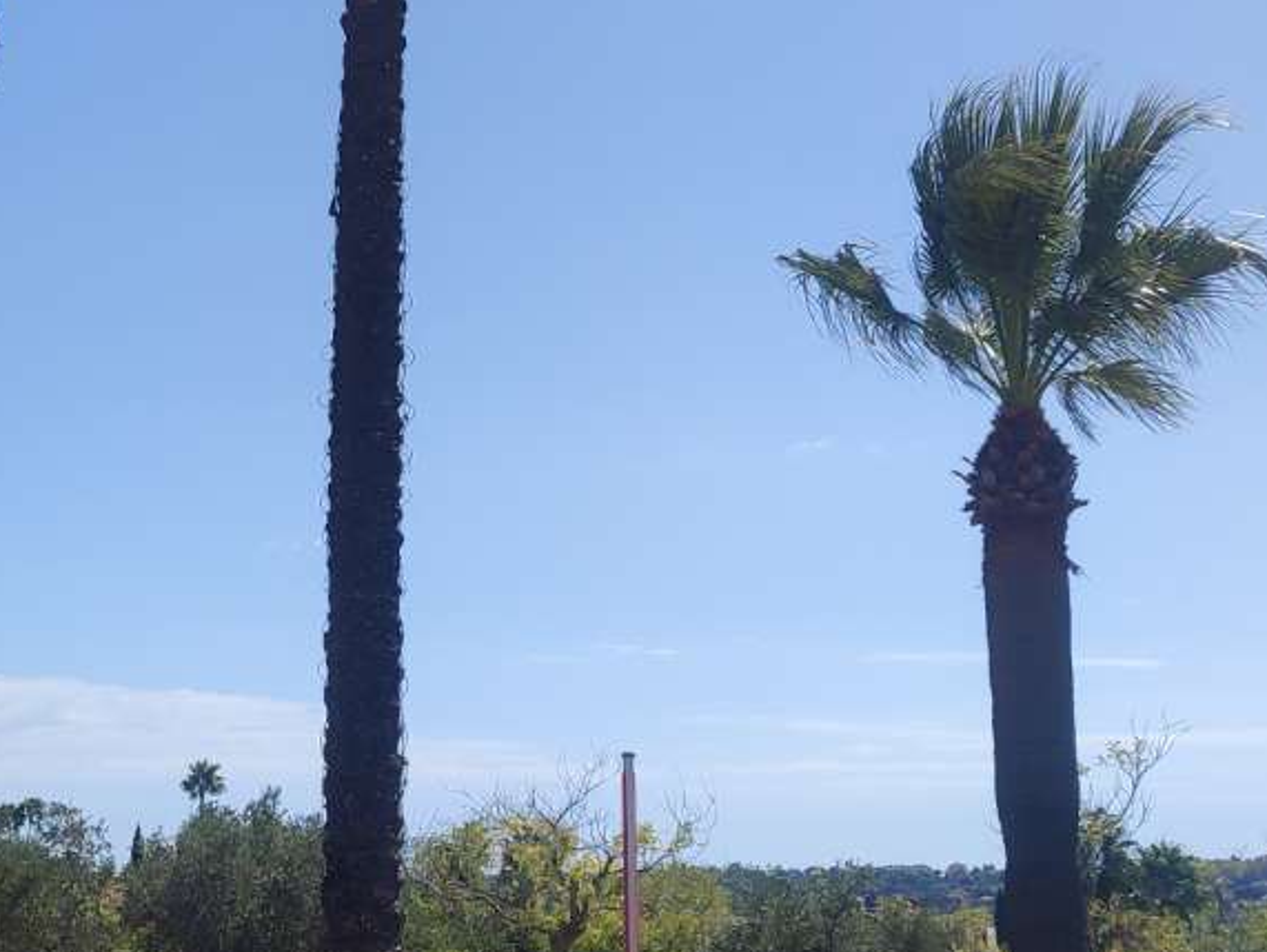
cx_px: 266
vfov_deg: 23.3
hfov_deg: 30.0
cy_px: 494
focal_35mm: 63
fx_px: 2307
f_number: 1.89
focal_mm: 5.89
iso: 50
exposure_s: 1/1014
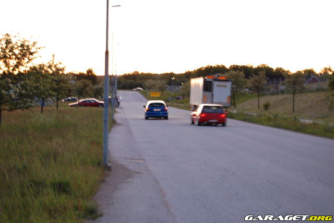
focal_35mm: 82
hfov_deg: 24.6
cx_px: 167
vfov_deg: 16.5
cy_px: 112
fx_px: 765
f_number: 5.6
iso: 800
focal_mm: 55
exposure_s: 1/15
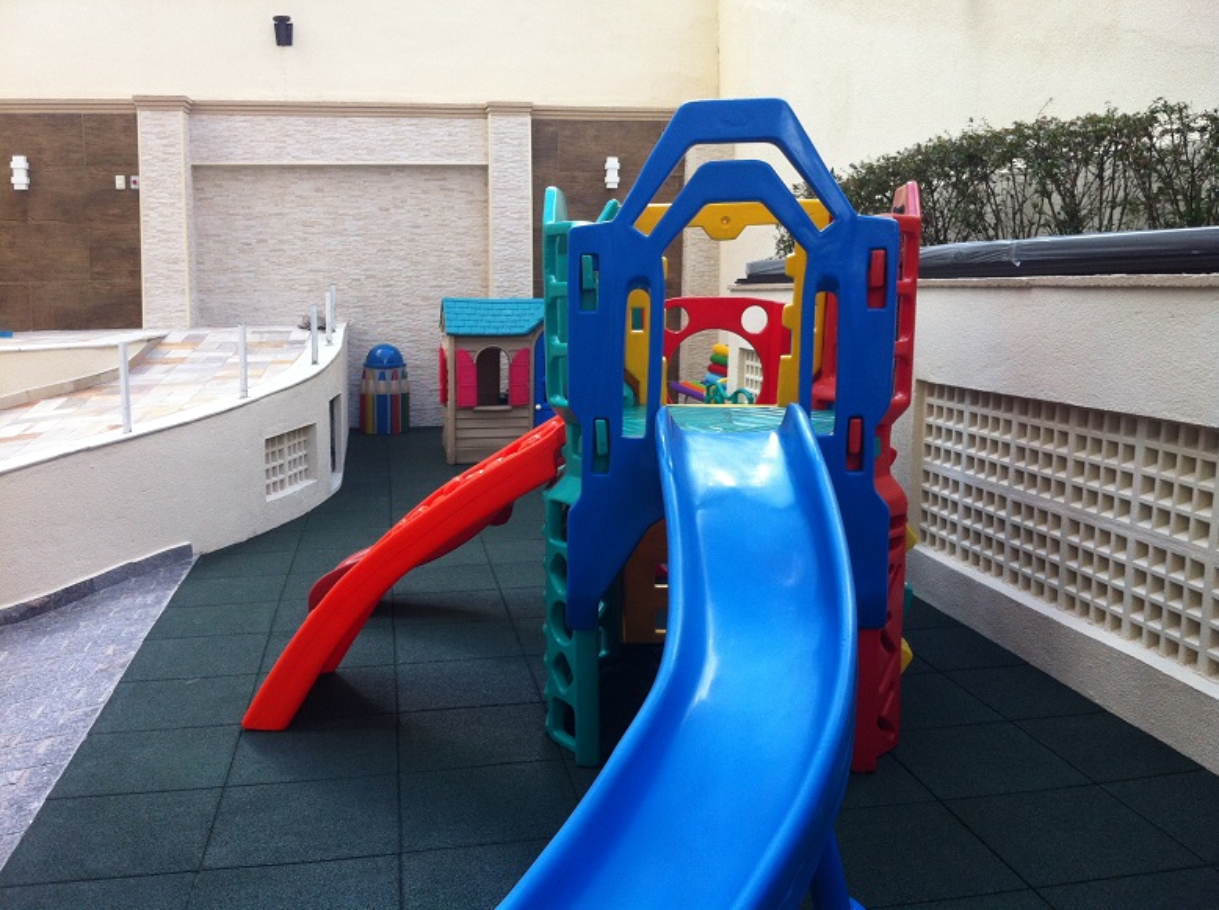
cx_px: 610
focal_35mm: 35
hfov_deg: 52.7
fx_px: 1231
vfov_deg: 40.6
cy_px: 455
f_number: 2.8
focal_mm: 3.85
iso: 80
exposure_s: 1/229
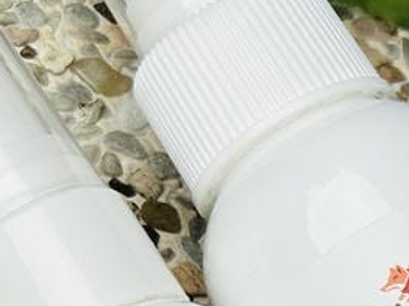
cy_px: 381
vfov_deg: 6.7
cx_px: 685
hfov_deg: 8.7
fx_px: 2597
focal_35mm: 220
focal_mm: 6.86
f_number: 1.78
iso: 64
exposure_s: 1/571
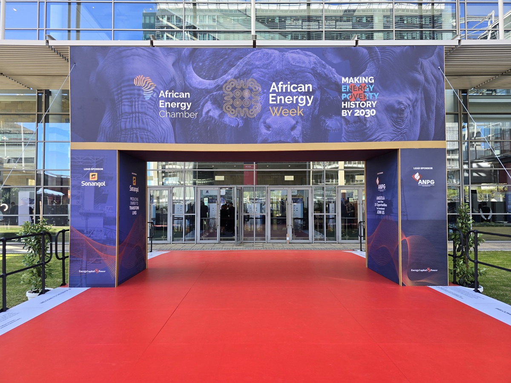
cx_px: 256
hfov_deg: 73.9
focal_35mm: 23
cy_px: 192
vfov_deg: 58.9
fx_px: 340
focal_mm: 6.3
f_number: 1.7
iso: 40
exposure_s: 1/180
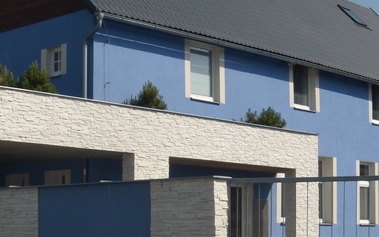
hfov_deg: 25.4
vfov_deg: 16.0
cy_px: 189
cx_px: 122
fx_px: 837
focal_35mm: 81
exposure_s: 1/250
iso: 80
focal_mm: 6.4
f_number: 8.5
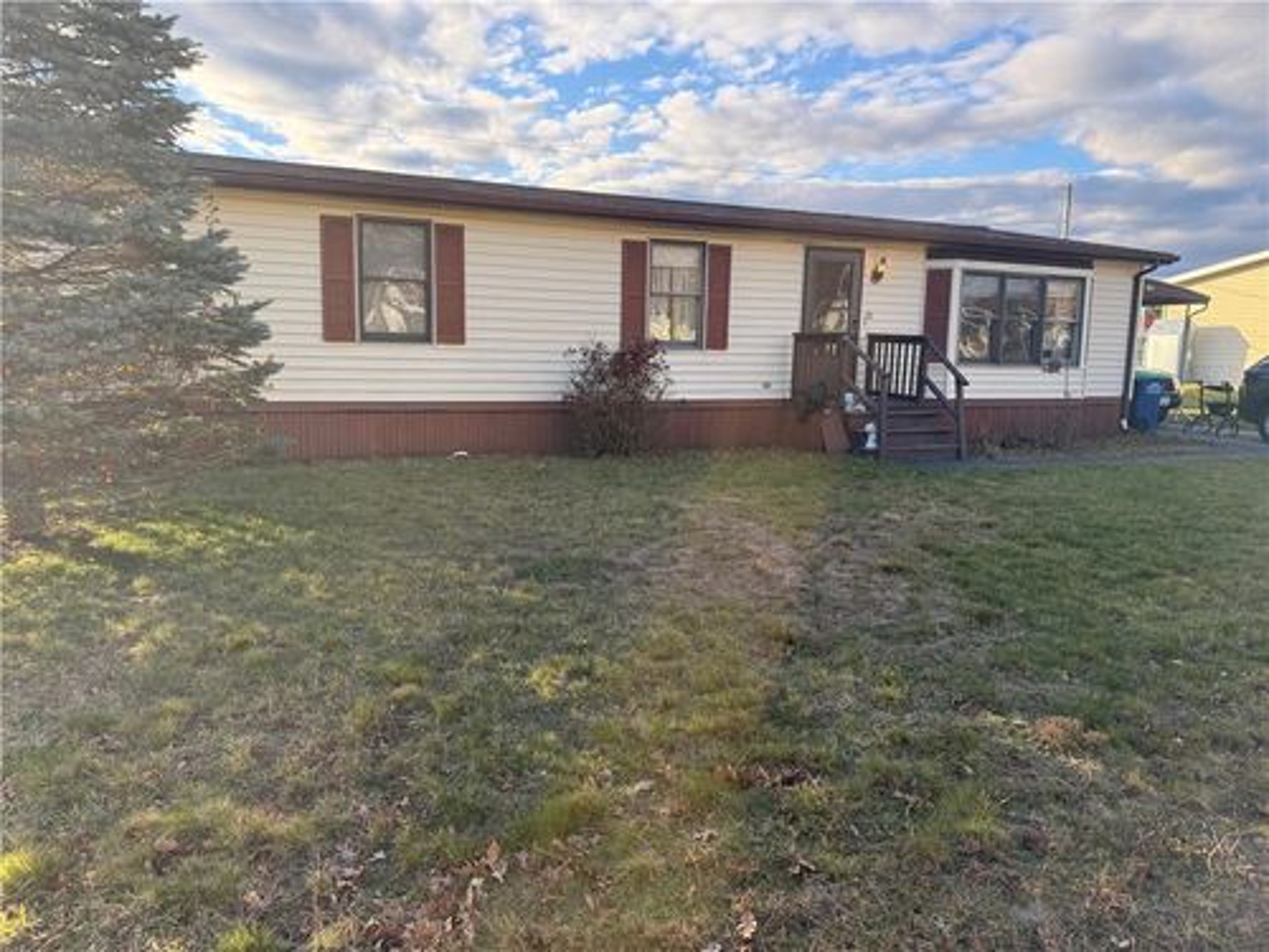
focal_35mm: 24
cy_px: 476
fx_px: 880
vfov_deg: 56.8
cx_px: 634
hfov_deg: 71.6
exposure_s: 1/1156
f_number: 1.78
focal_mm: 6.76
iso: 100
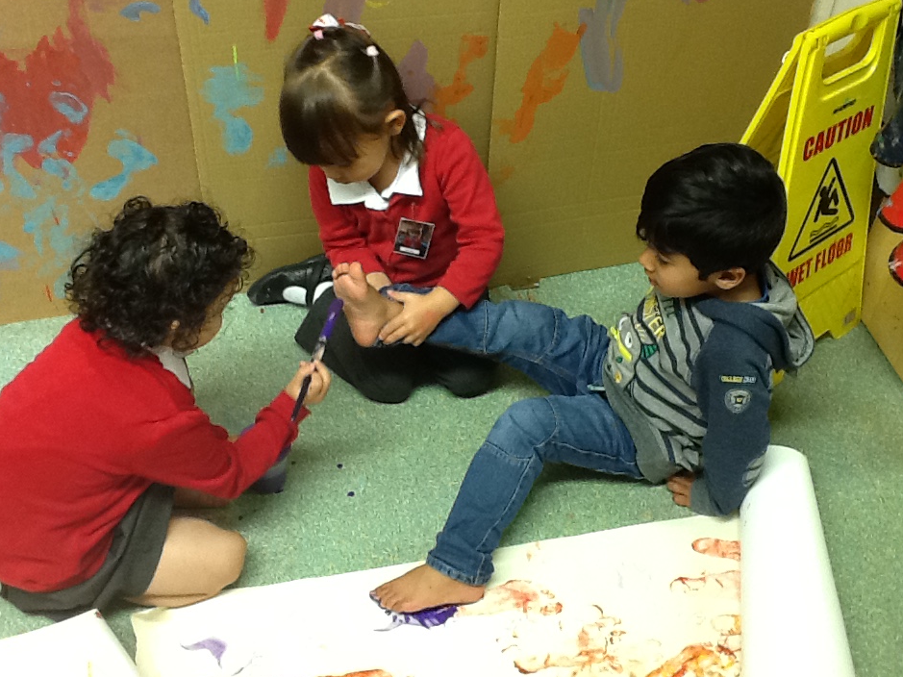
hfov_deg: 42.1
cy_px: 336
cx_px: 453
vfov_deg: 32.2
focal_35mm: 45
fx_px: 1174
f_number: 2.4
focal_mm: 2.03
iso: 125
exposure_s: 1/30
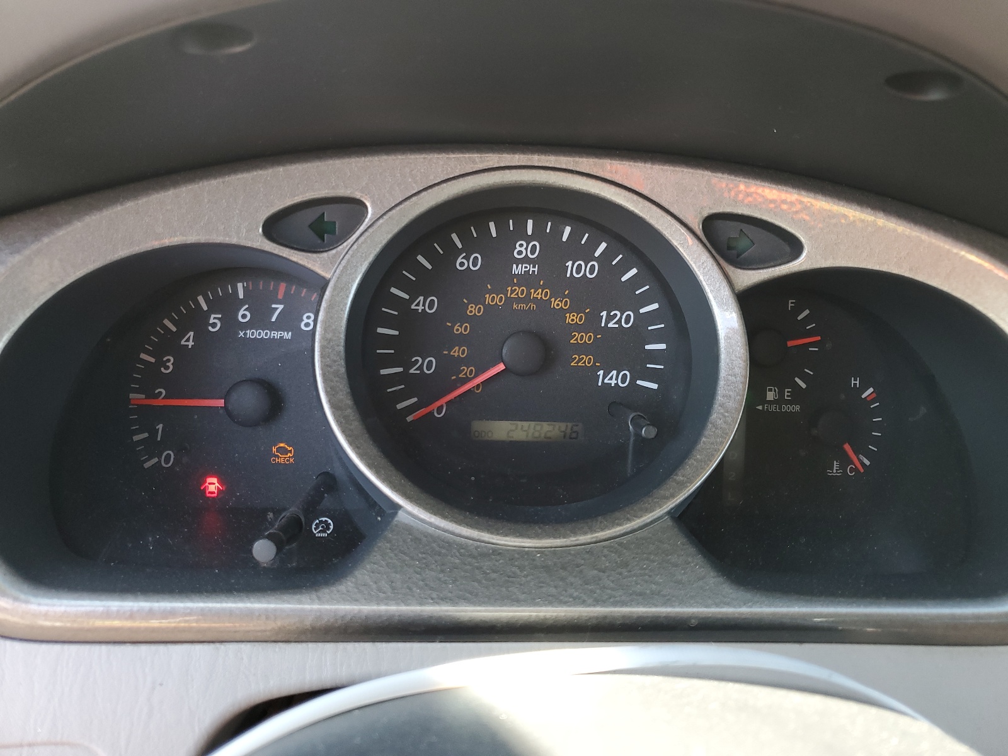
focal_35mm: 26
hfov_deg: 67.3
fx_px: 757
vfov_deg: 53.1
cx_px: 504
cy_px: 378
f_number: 1.5
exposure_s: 1/120
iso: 67
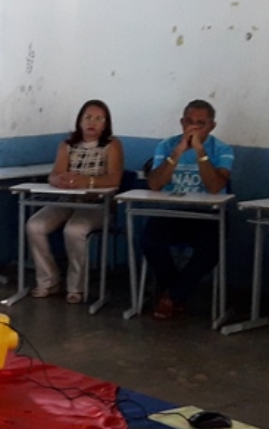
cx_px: -169
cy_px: 237
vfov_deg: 31.5
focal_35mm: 65
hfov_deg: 17.4
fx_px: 761
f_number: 1.9
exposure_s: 1/40
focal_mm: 3.7
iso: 200
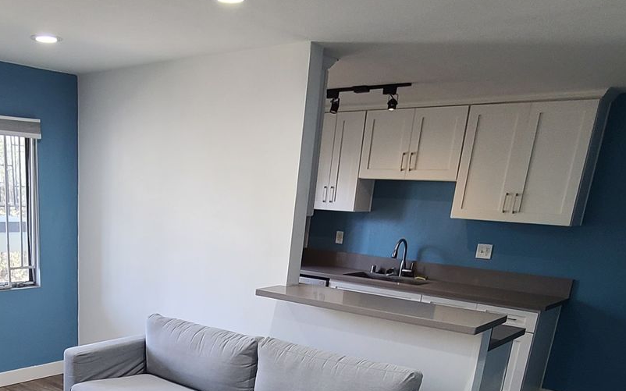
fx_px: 563
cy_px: 394
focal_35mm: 33
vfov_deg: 34.7
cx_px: 168
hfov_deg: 55.7
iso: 200
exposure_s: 1/59
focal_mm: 2.2
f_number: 2.2
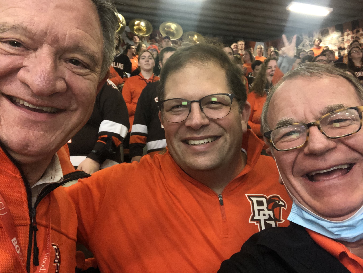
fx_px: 336
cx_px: 182
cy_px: 136
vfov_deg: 44.2
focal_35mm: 32
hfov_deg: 56.8
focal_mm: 2.87
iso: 200
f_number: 2.2
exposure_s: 1/30
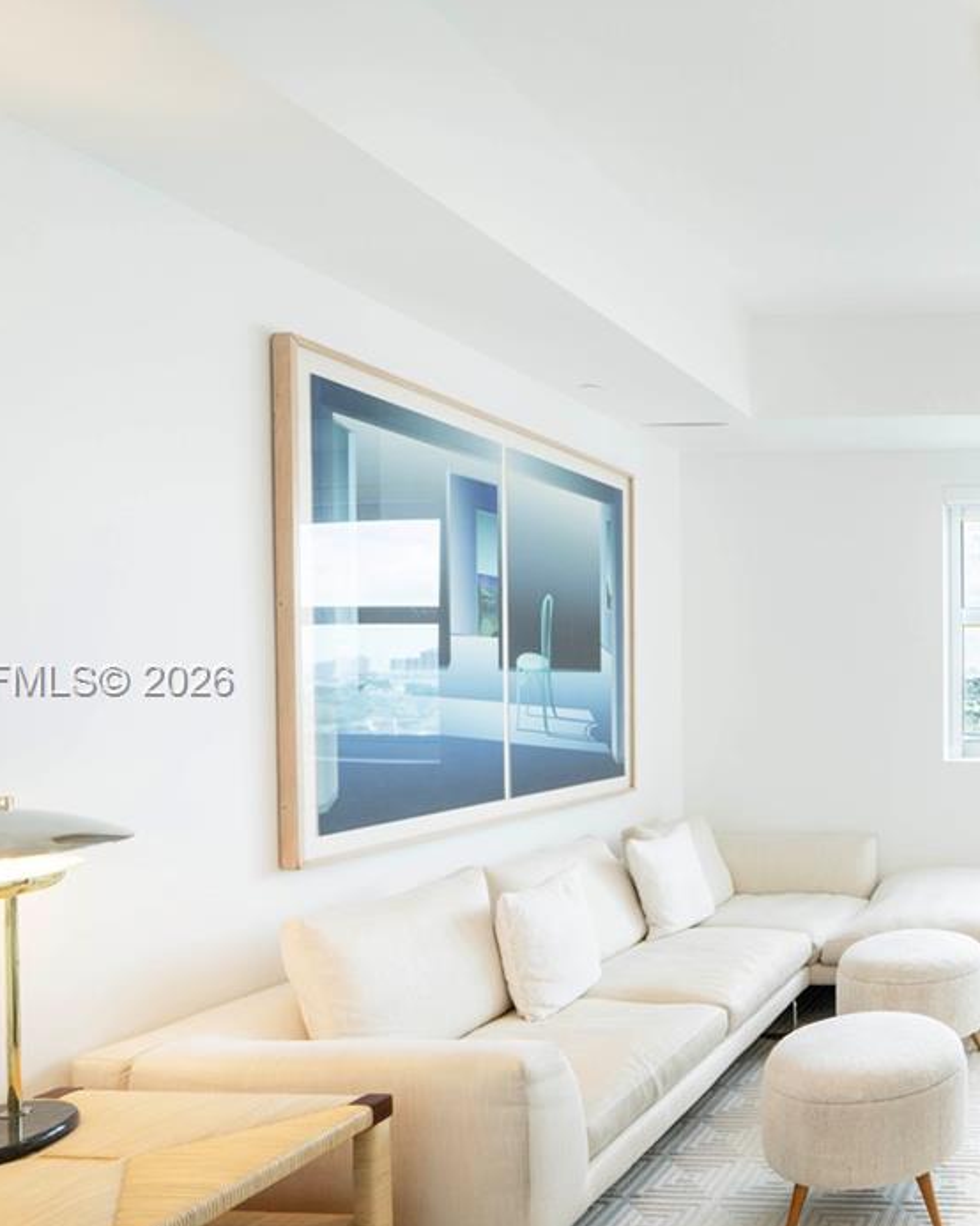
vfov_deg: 65.8
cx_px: 1097
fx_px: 943
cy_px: 683
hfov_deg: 42.3
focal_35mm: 26
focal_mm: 12
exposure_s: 1/1500
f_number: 5.6
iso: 125
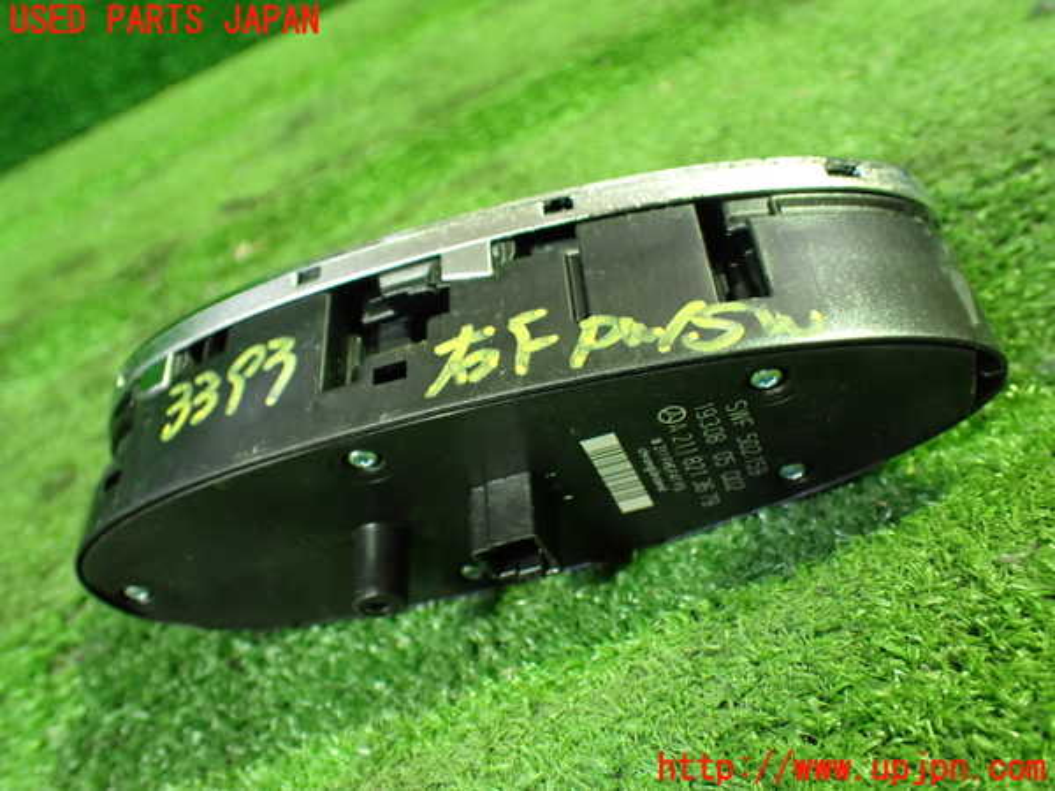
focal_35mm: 30
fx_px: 914
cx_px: 528
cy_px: 396
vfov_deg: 46.8
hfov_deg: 60.0
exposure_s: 1/30
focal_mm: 5.4
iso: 1000
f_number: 2.3
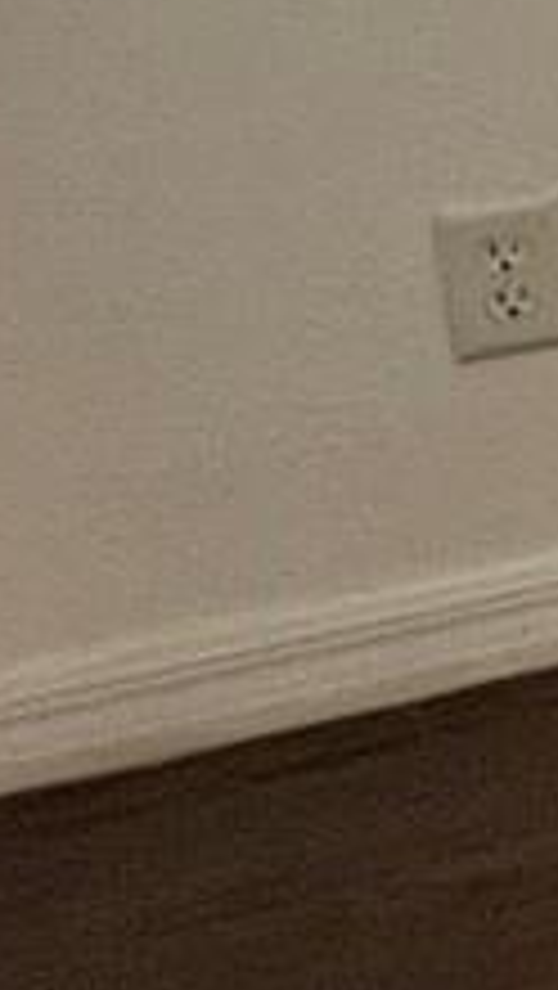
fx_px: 2705
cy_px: -108
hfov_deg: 6.0
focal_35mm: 103
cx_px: 2970
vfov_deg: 19.8
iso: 200
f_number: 1.8
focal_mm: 1.57
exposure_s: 1/120
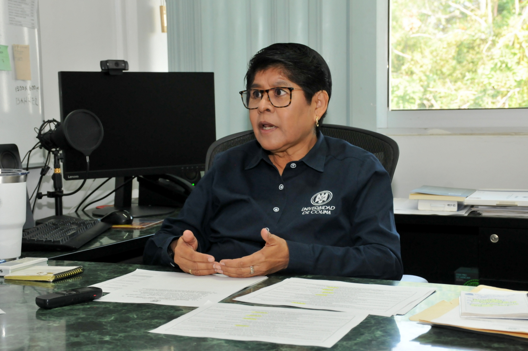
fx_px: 879
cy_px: 176
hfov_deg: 33.4
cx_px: 264
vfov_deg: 22.6
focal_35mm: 60
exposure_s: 1/60
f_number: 7.1
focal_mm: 40
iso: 800
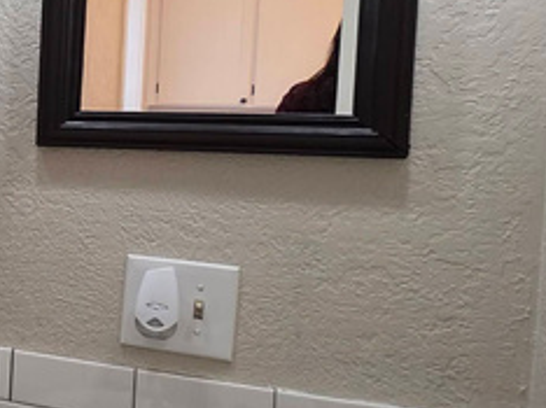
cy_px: 152
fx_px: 898
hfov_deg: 21.5
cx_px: -443
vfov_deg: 25.5
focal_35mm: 57
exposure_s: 1/60
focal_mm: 2.2
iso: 160
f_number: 1.9
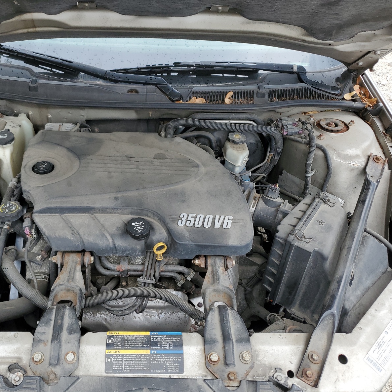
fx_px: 397
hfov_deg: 52.0
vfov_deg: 52.5
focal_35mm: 31
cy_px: 198
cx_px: 147
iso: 50
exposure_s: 1/667
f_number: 1.5
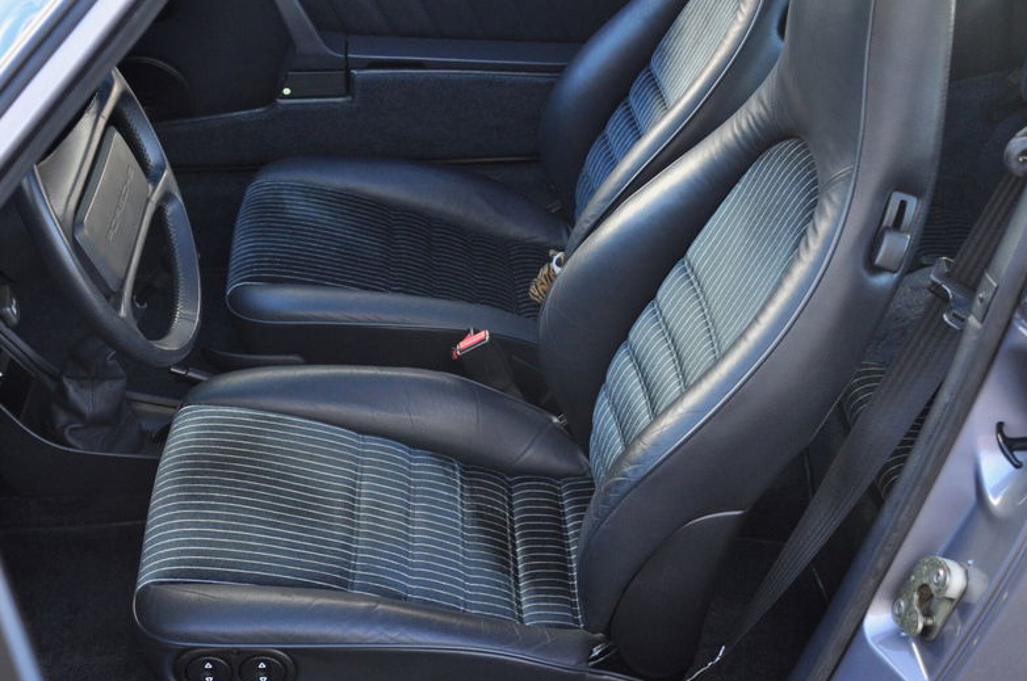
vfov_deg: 24.5
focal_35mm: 55
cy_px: 324
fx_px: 1567
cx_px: 483
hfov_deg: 36.3
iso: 500
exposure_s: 1/80
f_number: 4.5
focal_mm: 28
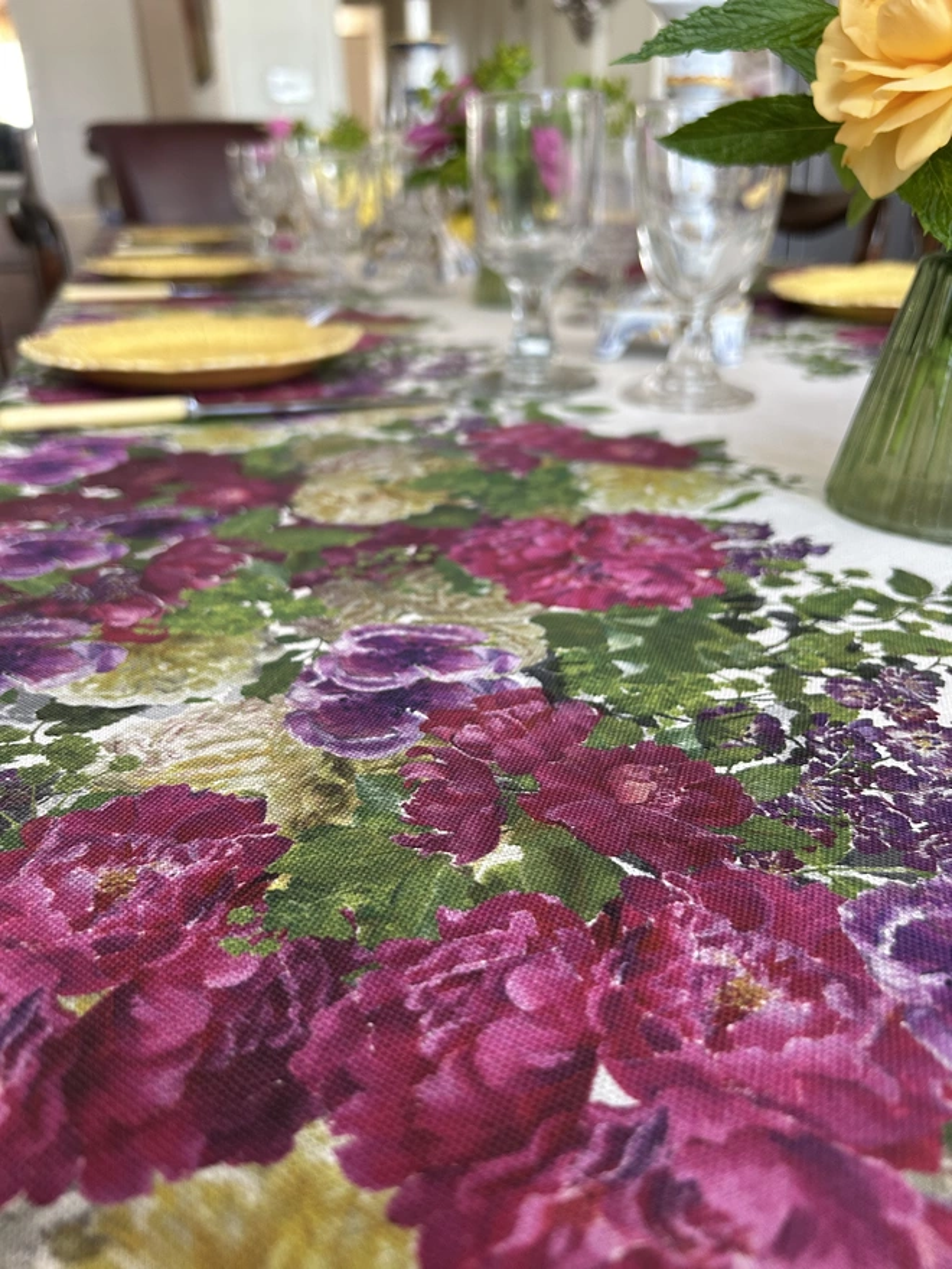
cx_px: 476
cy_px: 634
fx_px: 953
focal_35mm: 26
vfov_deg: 67.3
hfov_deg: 53.1
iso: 125
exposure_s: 1/85
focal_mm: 5.7
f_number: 1.5
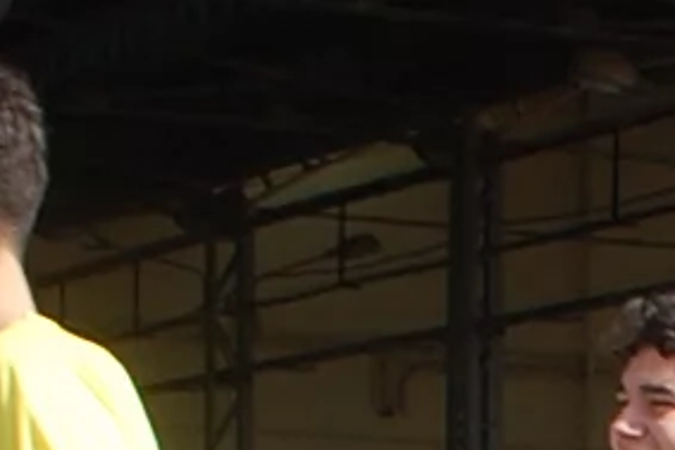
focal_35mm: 215
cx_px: 1173
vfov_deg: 6.1
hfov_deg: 9.2
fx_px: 4033
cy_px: 1043
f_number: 9
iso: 200
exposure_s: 1/320
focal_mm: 18
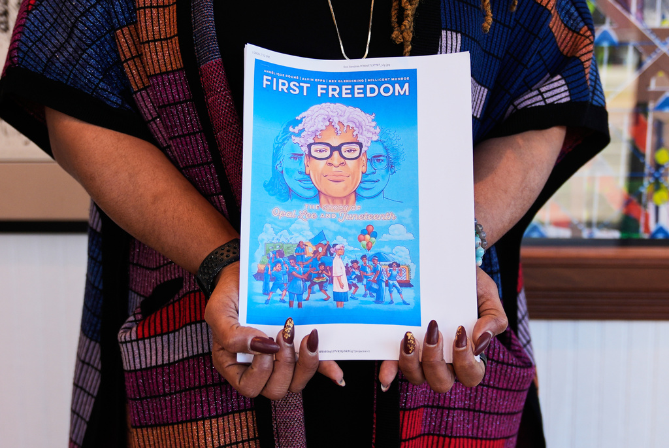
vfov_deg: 25.1
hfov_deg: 36.8
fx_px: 1004
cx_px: 334
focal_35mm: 54
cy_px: 224
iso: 320
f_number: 2.8
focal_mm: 36
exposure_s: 1/500
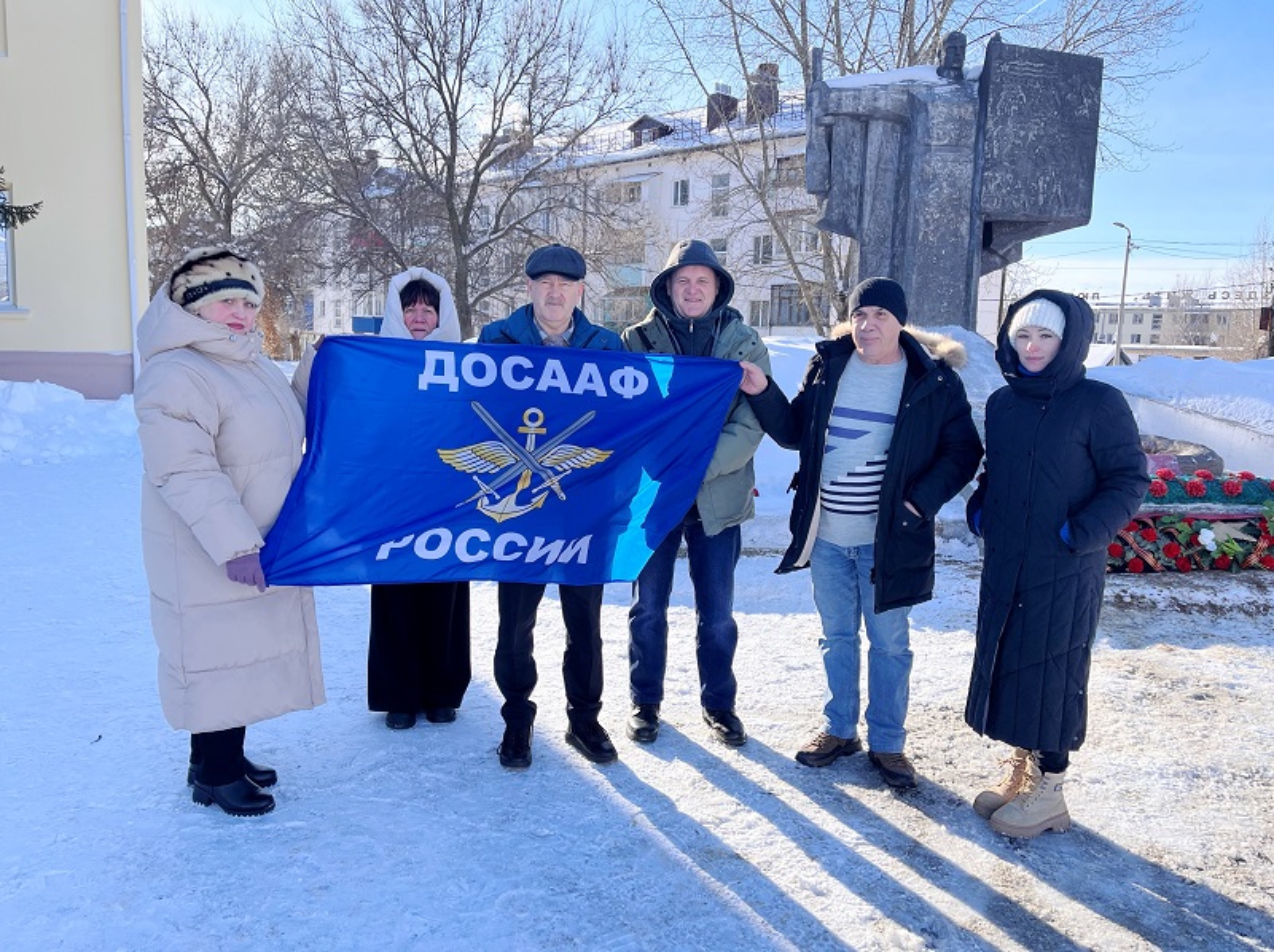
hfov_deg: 67.4
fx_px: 956
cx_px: 637
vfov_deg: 53.0
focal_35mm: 26
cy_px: 476
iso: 50
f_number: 1.6
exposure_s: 1/1580
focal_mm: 5.1
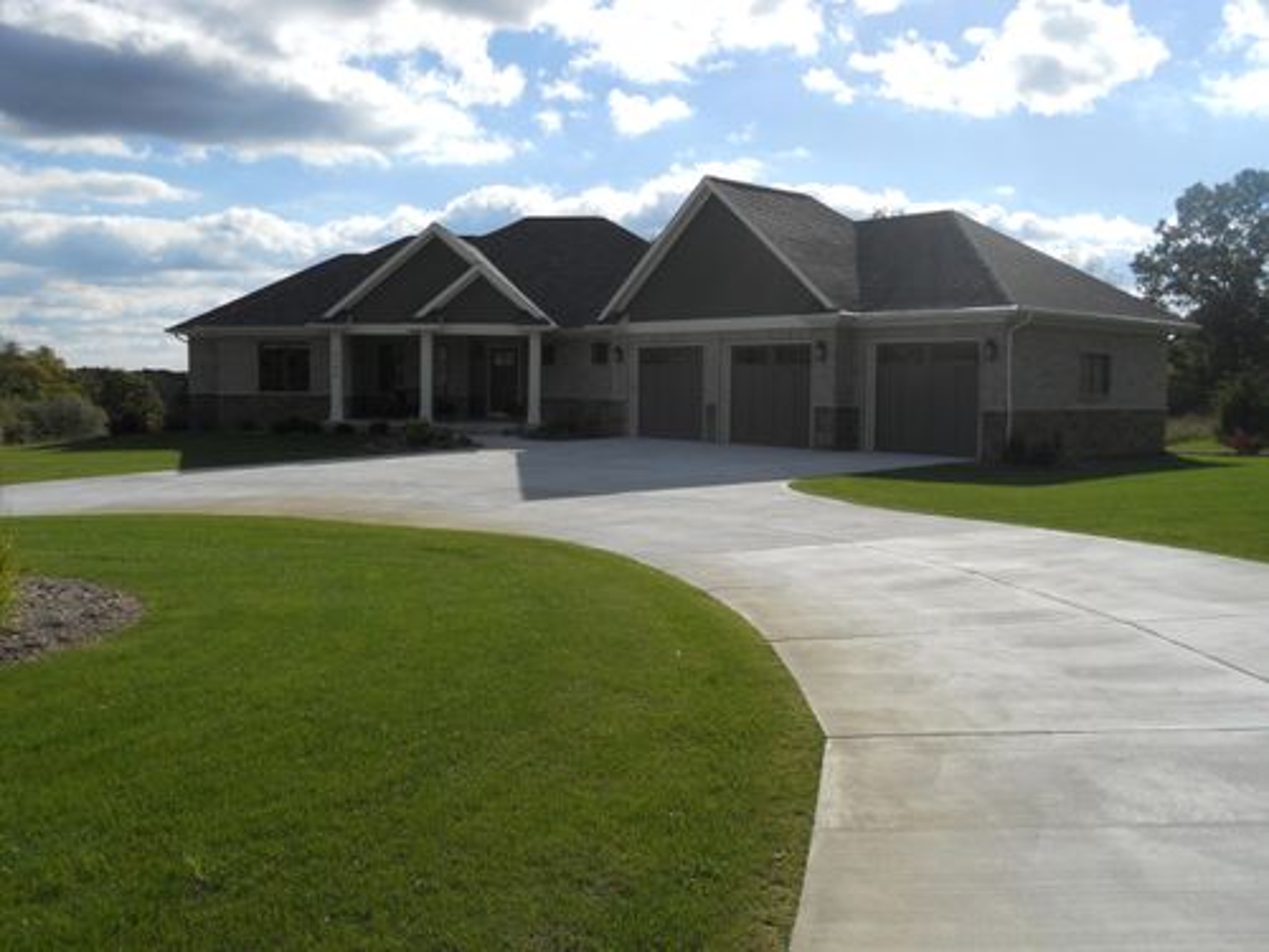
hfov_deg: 56.8
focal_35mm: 32
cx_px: 634
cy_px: 476
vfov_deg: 44.2
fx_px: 1173
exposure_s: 1/1250
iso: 80
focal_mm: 5.8
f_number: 3.5
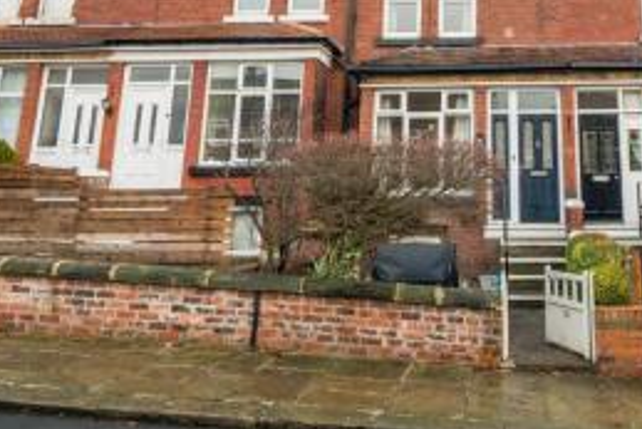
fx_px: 589
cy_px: 56
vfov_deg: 37.8
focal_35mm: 33
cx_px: 490
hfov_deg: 54.3
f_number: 8
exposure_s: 1/100
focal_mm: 12
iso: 400
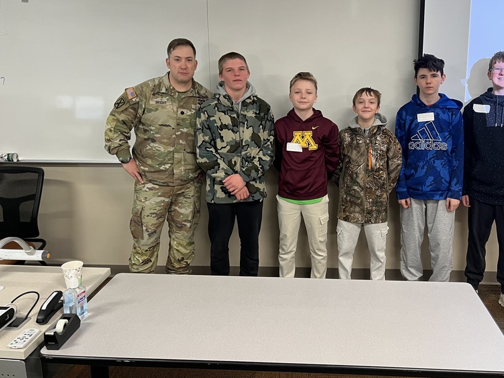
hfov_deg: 55.1
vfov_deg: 42.7
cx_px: 294
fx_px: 480
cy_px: 148
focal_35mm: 33
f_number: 1.6
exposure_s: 1/59
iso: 160
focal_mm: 5.1
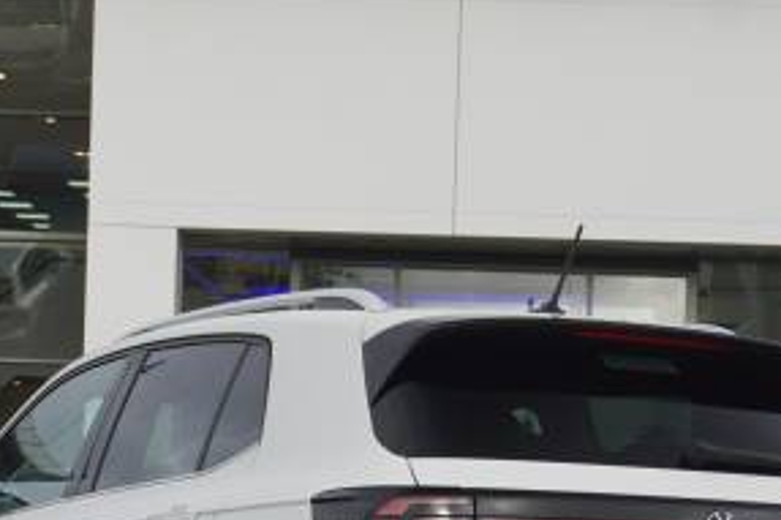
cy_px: 569
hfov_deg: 17.5
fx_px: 2539
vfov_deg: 11.5
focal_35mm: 117
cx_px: 452
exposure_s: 1/100
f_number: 7.1
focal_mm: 35
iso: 100
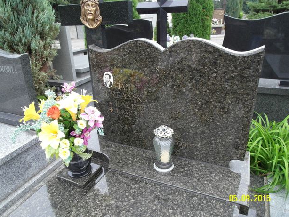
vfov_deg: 54.9
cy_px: 109
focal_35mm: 25
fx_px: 209
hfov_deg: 69.4
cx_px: 141
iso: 100
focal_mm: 5.2
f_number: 3.4
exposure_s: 1/45
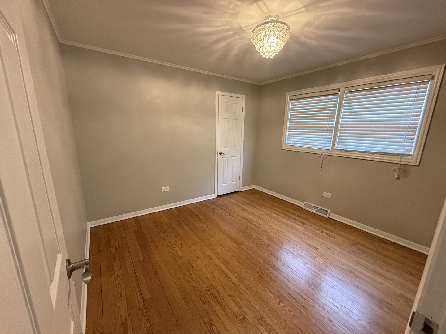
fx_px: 180
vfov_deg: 85.7
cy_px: 167
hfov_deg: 102.1
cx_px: 223
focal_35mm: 14
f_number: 2.2
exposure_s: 1/60
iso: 500
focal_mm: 2.22
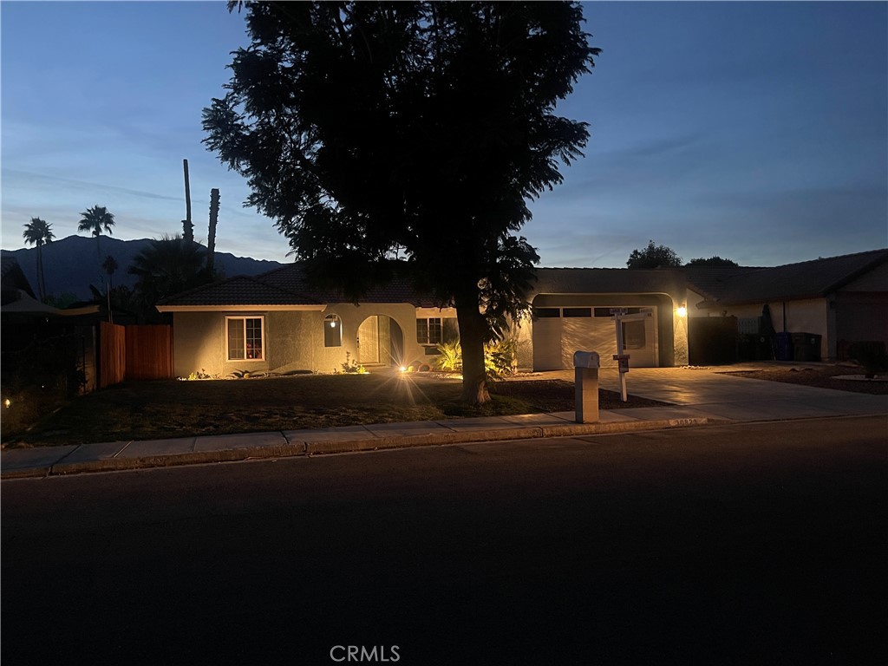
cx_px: 444
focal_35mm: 25
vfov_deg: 54.9
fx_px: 641
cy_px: 333
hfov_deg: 69.4
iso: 800
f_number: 1.6
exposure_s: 1/30
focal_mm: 5.1
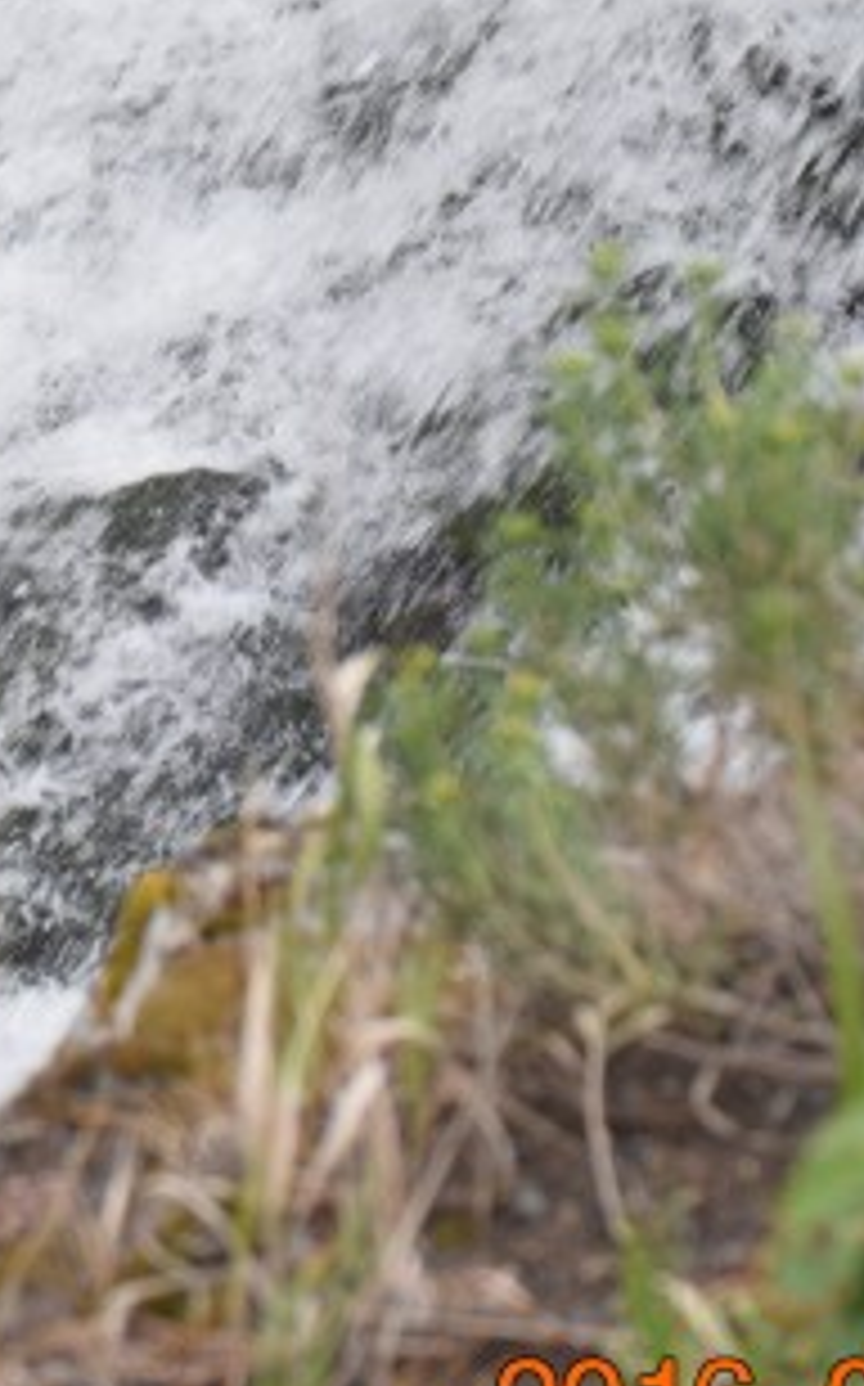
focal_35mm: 280
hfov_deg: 4.6
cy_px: 104
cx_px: -716
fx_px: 10557
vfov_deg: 7.5
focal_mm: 55
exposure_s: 1/160
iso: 400
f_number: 6.3
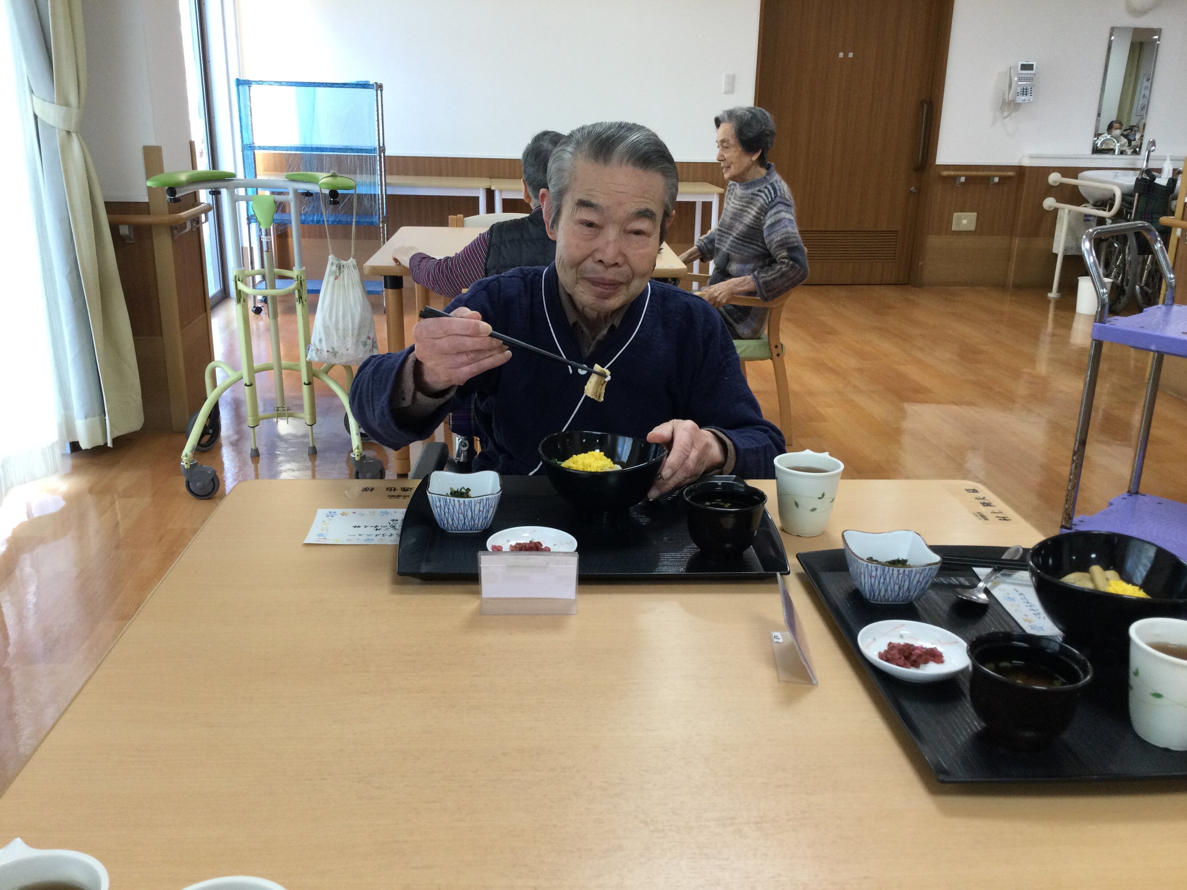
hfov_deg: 58.4
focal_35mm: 31
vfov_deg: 45.4
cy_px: 445
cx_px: 594
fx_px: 1063
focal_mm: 3.3
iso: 32
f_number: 2.4
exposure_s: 1/30
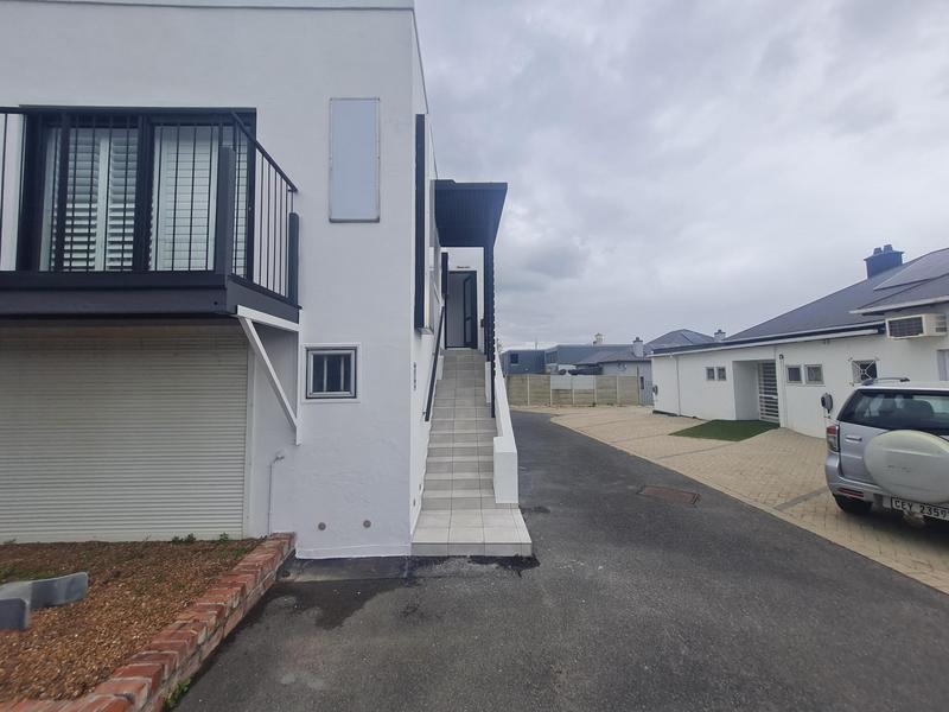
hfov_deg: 106.2
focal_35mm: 13
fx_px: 356
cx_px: 474
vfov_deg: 89.9
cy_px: 356
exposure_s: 1/762
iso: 50
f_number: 2.2
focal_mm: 1.74
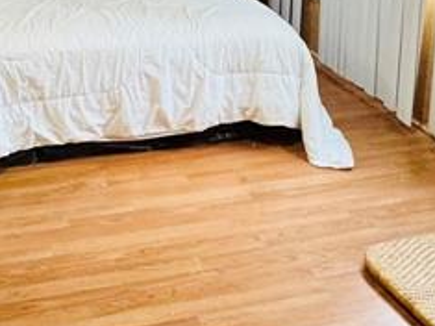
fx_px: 766
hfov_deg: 31.4
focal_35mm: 61
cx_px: 144
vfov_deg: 21.6
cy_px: -100
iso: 500
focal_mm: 2.22
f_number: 2.2
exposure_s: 1/60
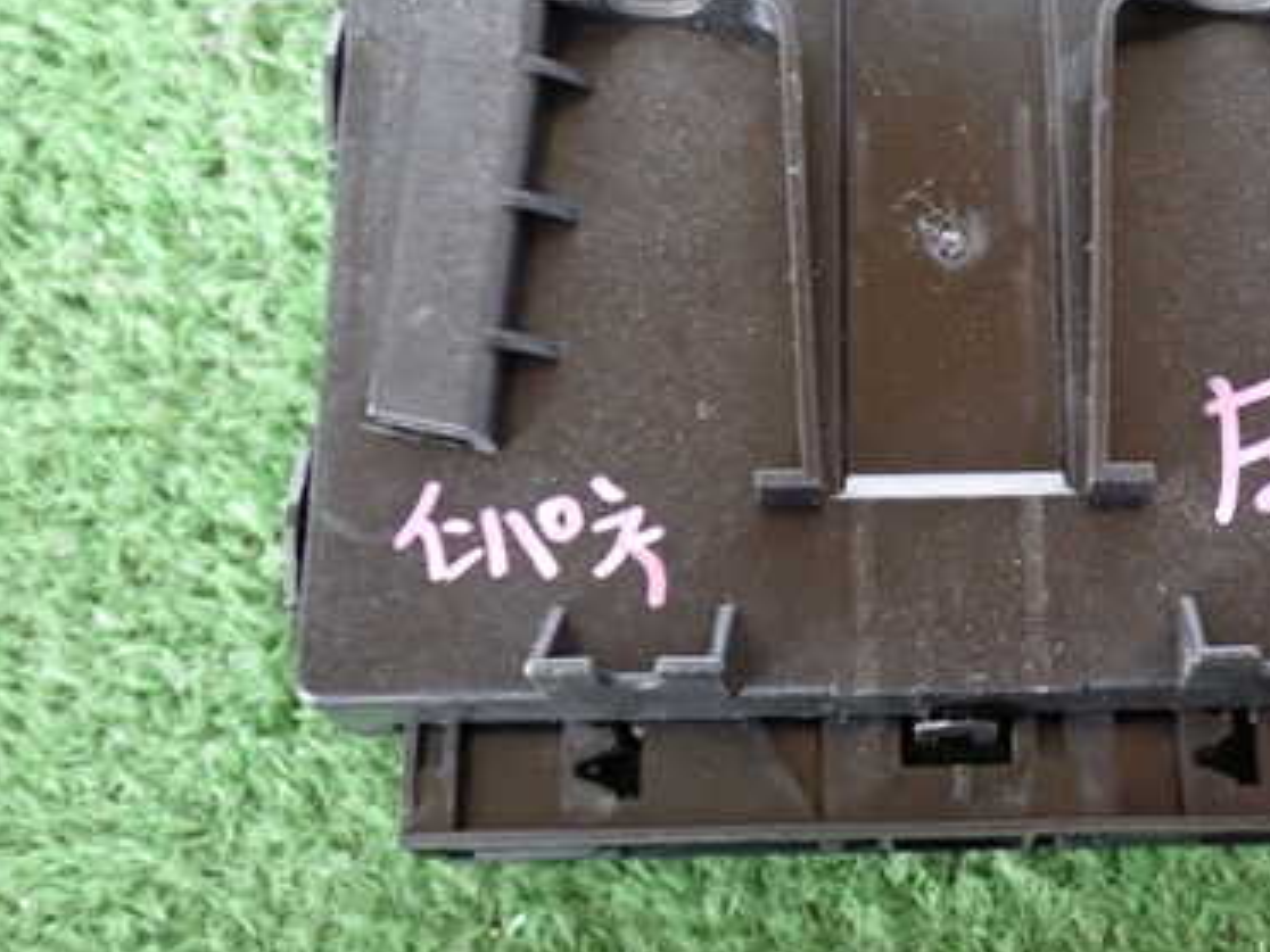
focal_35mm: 58
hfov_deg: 32.4
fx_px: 2128
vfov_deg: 25.2
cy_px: 427
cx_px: 1007
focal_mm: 6.37
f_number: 2.5
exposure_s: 1/20
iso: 800
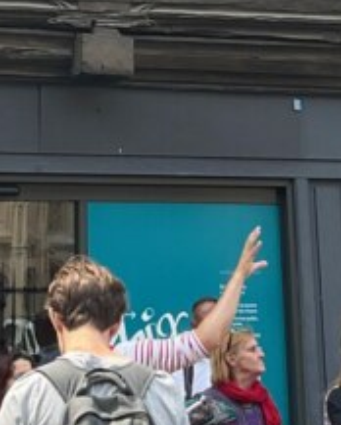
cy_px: -165
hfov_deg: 11.1
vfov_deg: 13.2
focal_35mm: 139
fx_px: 1751
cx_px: 78
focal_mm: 3
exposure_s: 1/465
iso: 16
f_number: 1.8
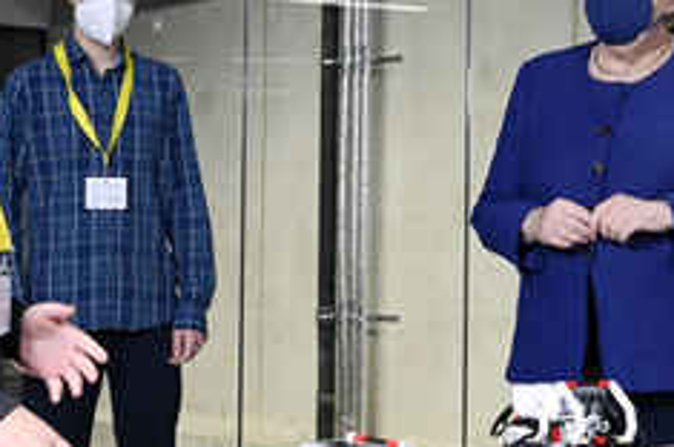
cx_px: 248
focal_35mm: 73
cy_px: 201
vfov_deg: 18.6
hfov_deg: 27.6
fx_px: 1365
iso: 3200
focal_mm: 38
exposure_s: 1/250
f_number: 8
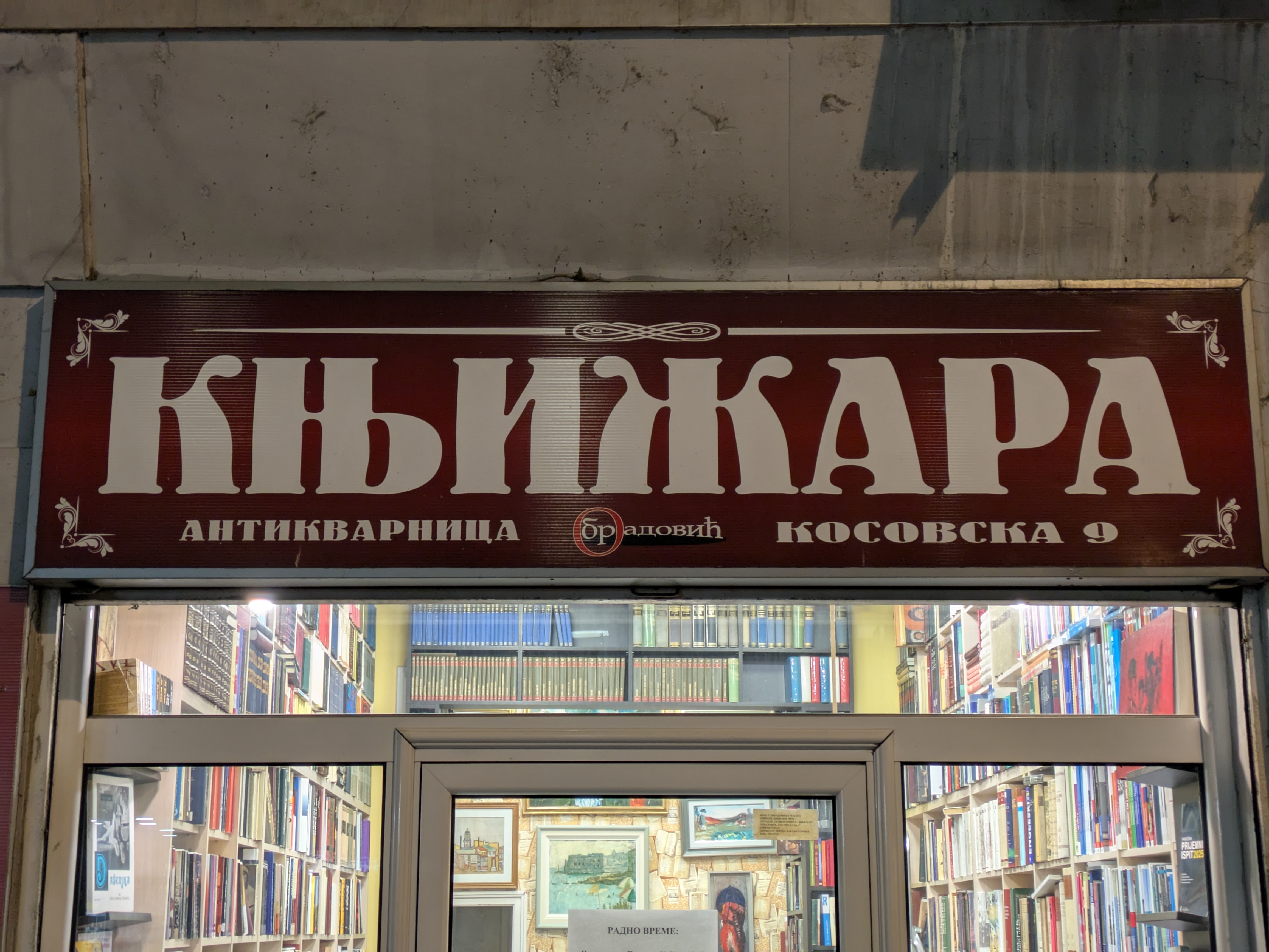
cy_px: 476
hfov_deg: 37.5
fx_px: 1870
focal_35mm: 51
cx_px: 634
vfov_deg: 28.6
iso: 146
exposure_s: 1/25
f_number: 1.89
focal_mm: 5.43
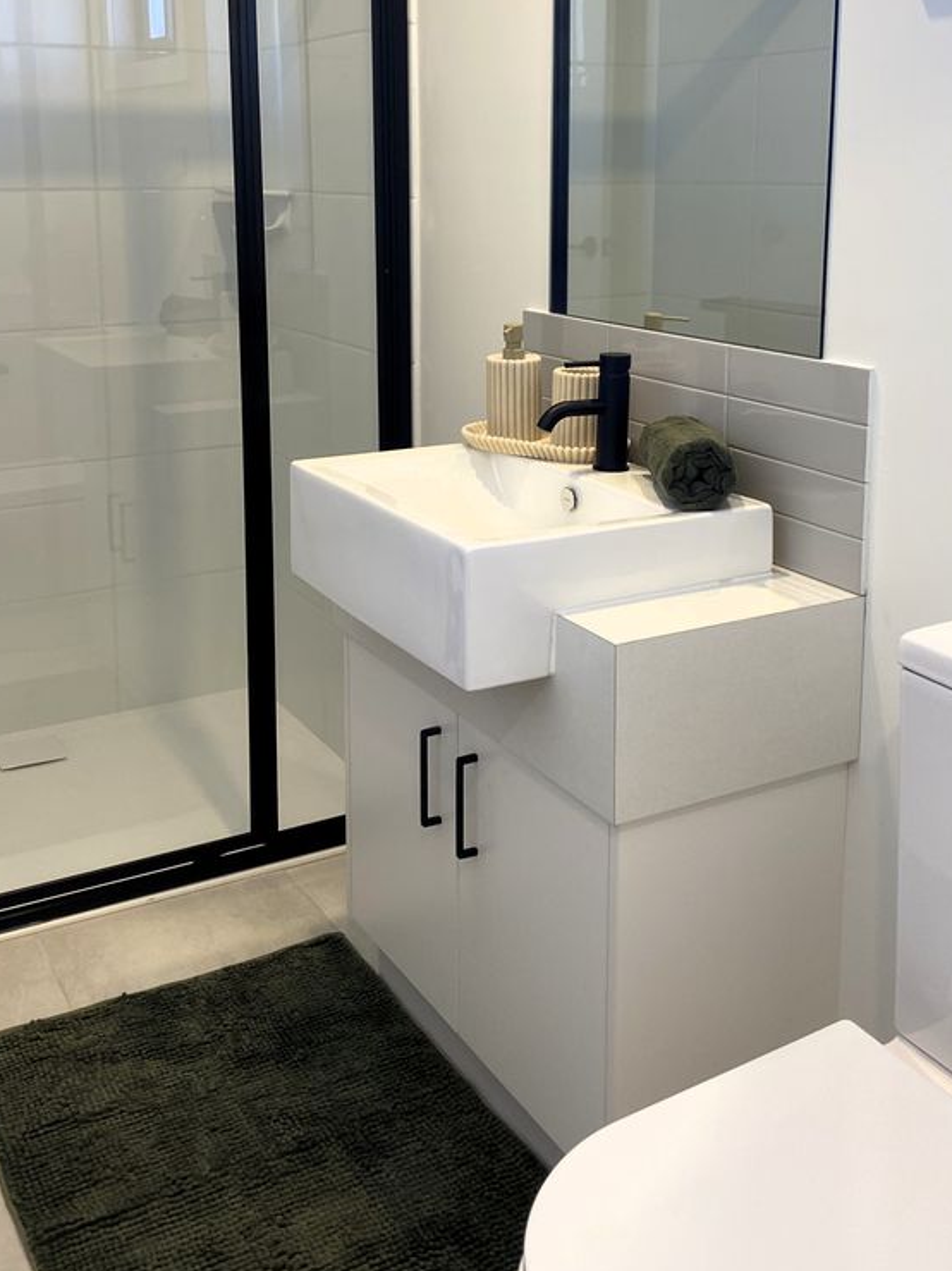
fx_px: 1394
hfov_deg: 37.7
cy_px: 420
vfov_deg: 48.1
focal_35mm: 38
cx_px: 457
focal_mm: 4.25
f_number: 1.8
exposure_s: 1/100
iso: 100
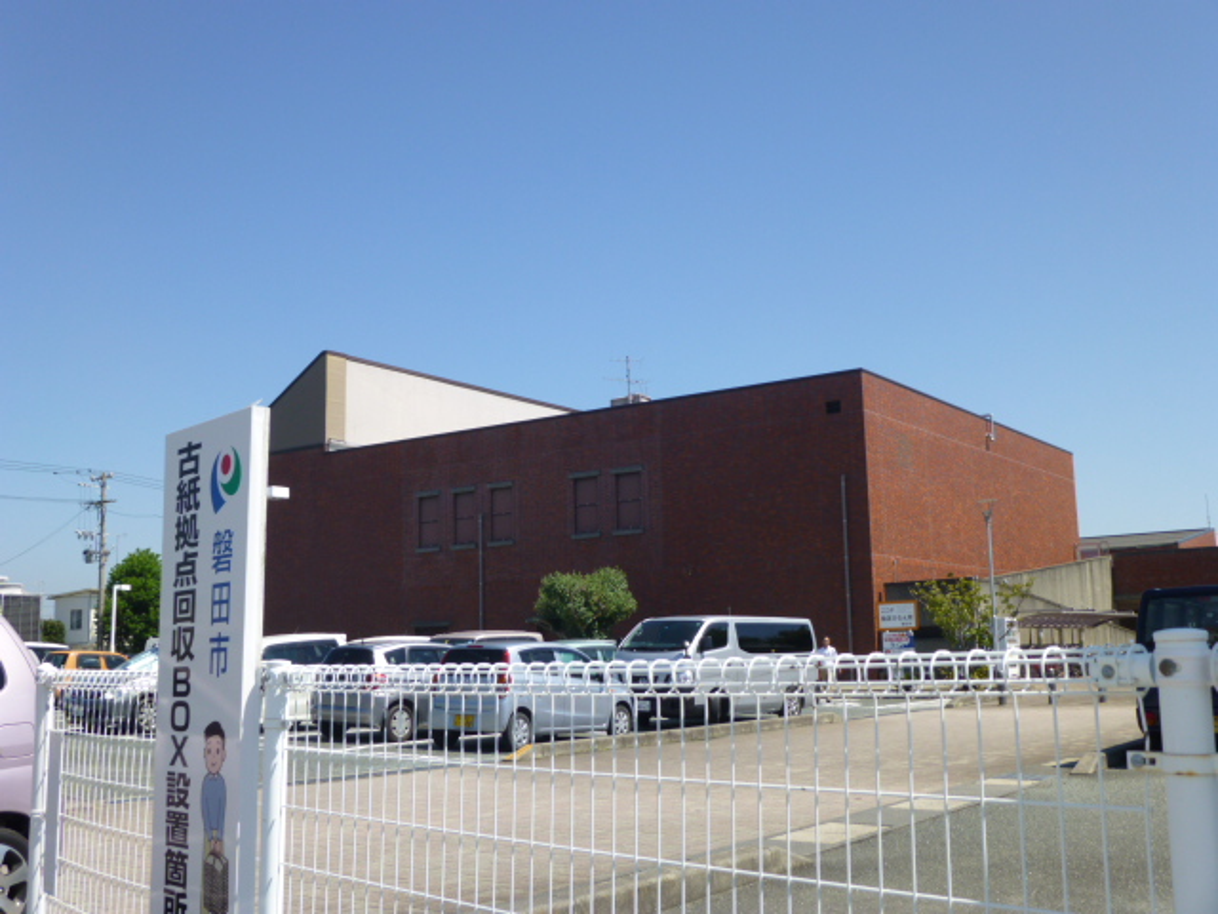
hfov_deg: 51.4
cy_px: 457
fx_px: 1267
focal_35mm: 36
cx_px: 609
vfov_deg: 39.7
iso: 100
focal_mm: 6.5
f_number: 3.6
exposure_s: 1/1000
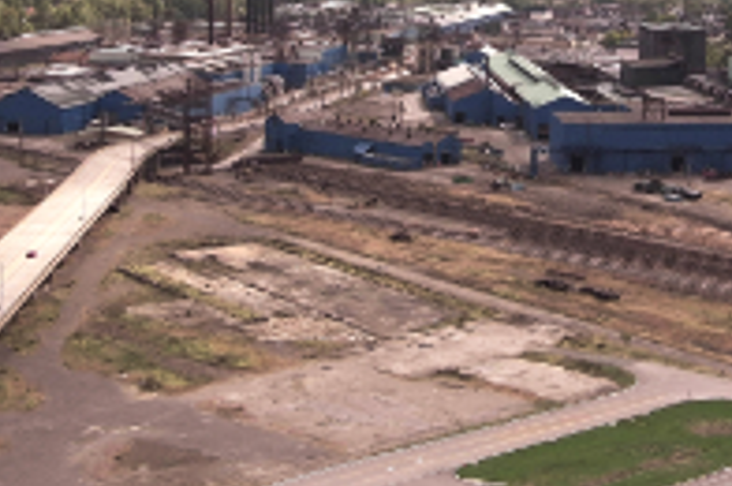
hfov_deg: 22.8
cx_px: 474
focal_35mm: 89
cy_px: -71
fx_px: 1807
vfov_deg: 14.9
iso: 101
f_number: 2.8
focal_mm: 10.6
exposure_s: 1/6667
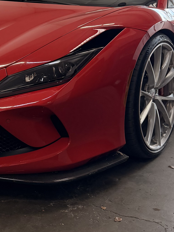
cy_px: 18
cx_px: 38
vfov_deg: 27.8
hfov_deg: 21.7
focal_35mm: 67
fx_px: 449
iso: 160
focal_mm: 6.76
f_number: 1.78
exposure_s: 1/120
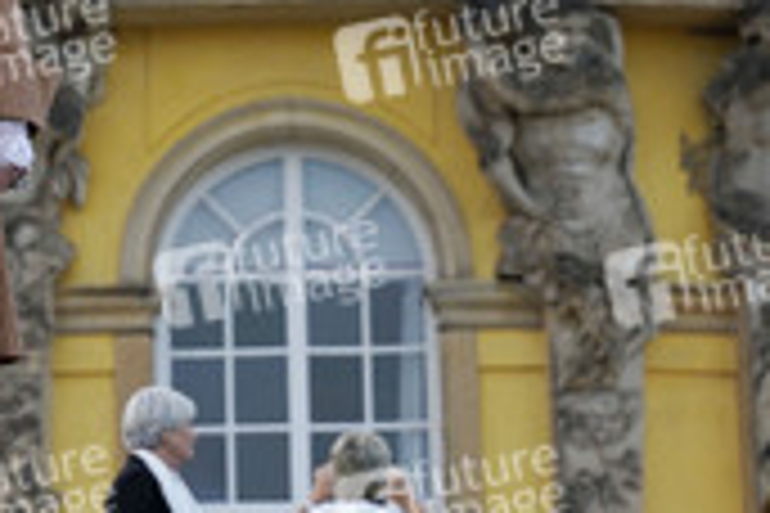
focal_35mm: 198
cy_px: -63
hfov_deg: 10.2
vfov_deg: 6.9
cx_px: -119
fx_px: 4235
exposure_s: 1/800
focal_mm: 75
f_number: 5
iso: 640
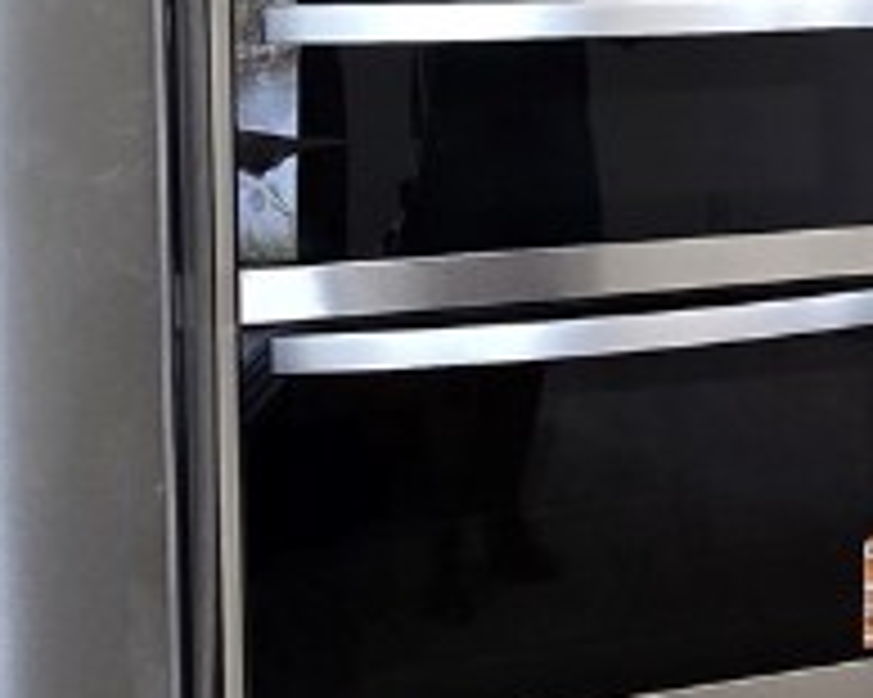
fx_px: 1730
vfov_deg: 21.8
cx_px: 1341
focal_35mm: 67
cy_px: -41
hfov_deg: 22.6
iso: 80
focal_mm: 2.2
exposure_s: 1/60
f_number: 2.2
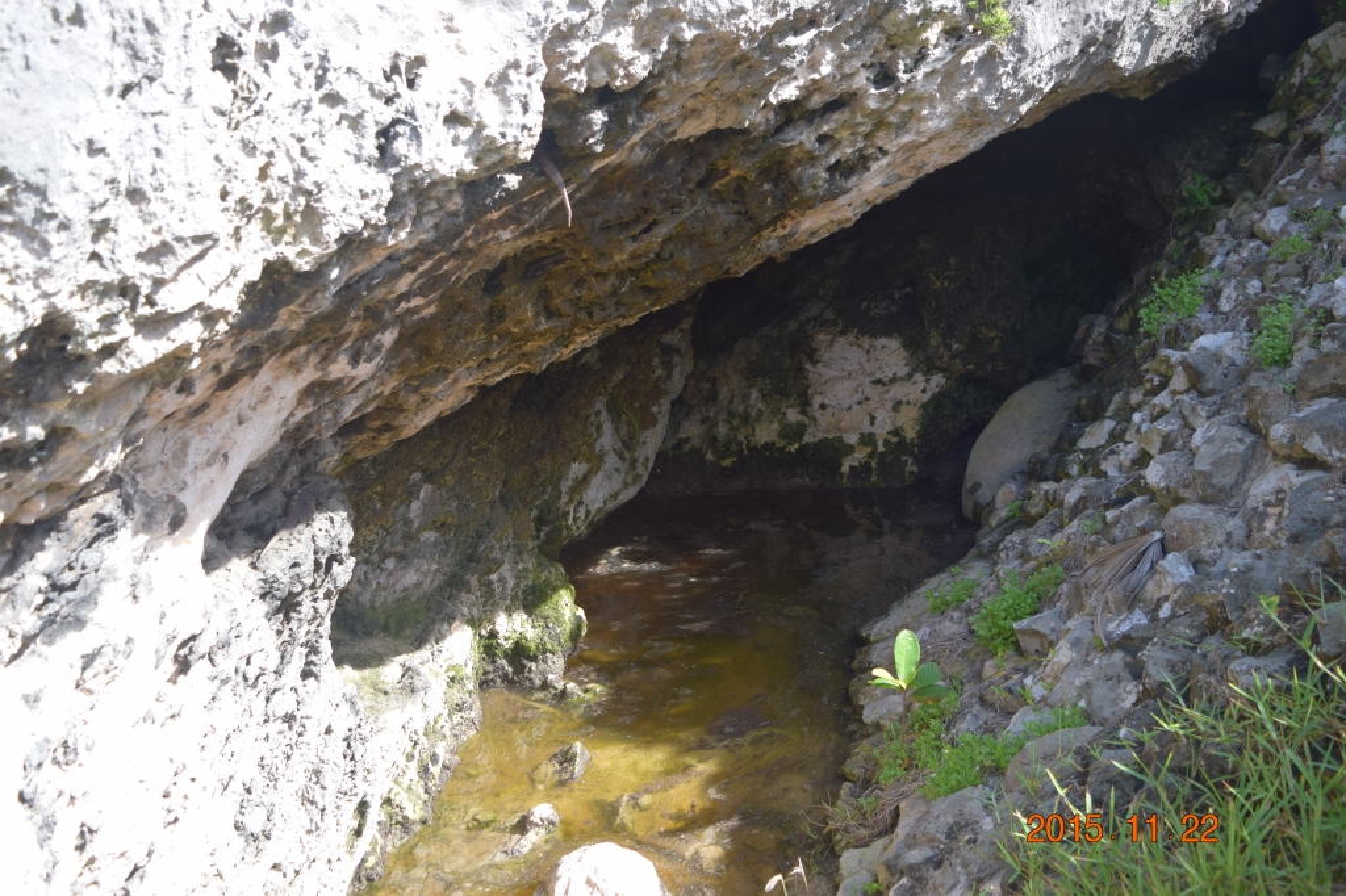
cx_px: 673
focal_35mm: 30
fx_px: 1121
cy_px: 448
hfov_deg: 61.9
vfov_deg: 43.6
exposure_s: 1/320
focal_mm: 20
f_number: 3.8
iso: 200
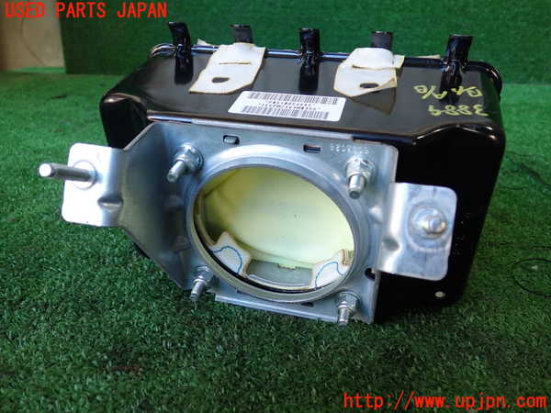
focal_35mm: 30
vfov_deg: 46.8
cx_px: 276
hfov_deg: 60.0
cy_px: 206
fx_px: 478
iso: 200
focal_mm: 5.4
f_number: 2.3
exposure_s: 1/60
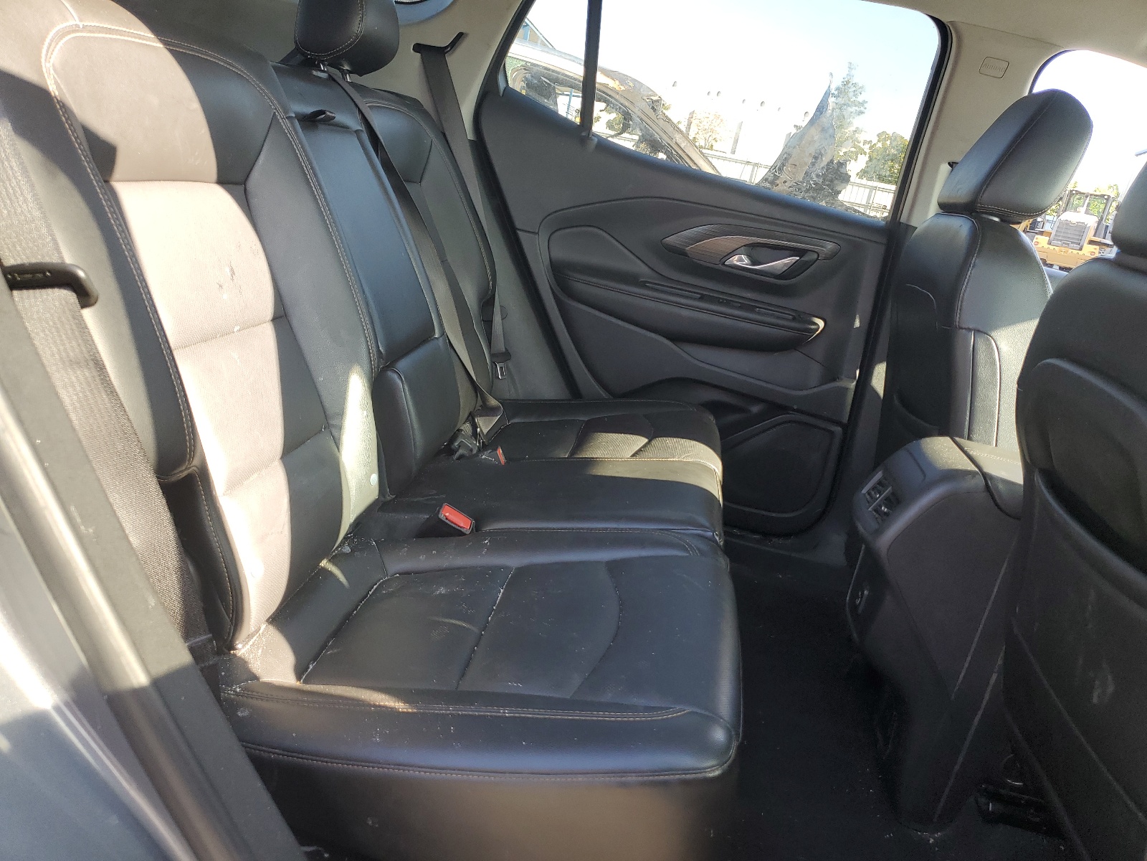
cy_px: 430
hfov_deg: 67.3
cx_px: 574
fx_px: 862
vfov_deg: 53.1
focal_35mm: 26
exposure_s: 1/159
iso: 50
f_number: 1.5
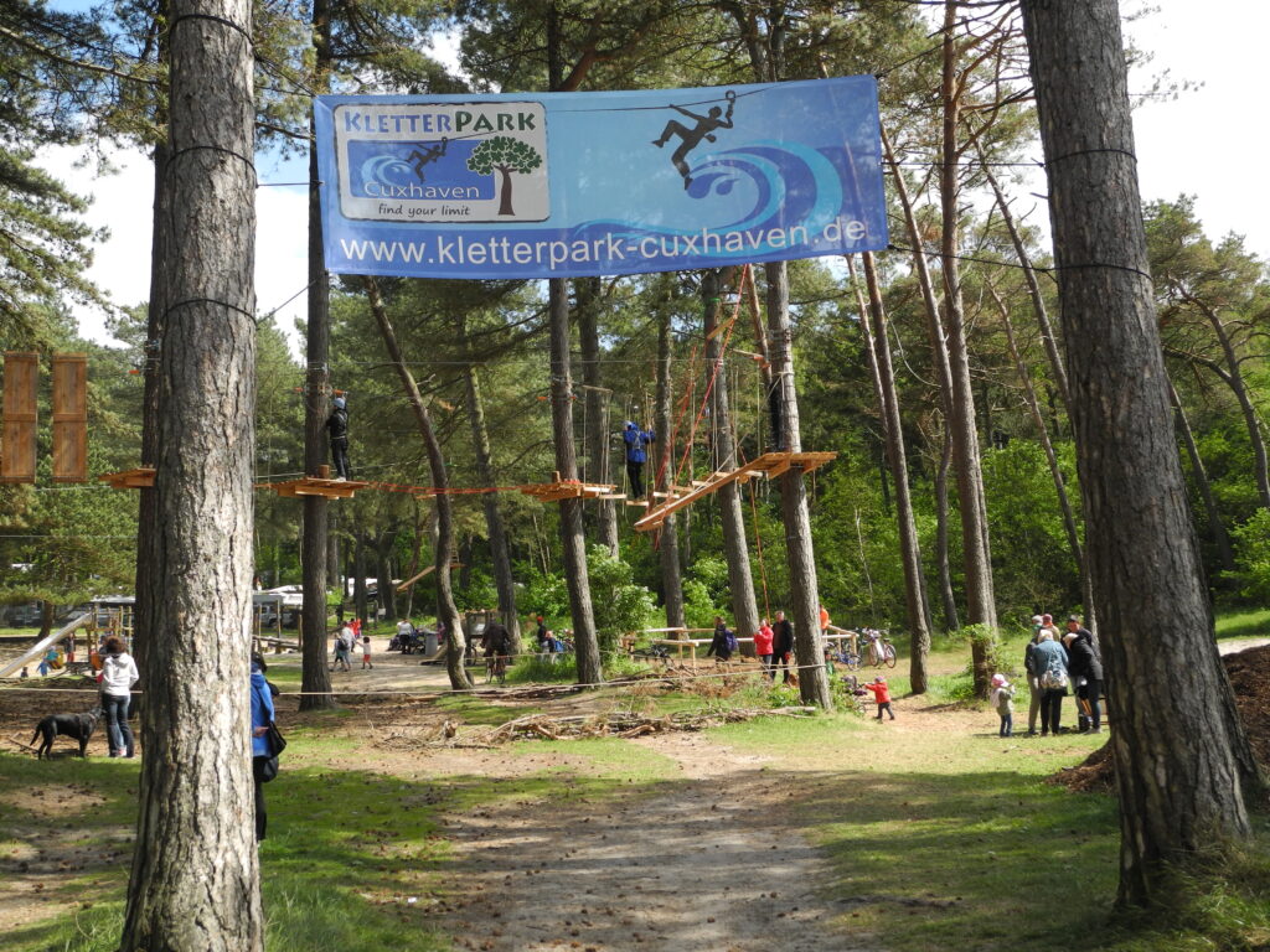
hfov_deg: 45.8
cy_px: 476
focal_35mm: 41
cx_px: 635
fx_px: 1504
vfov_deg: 35.1
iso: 100
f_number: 3.2
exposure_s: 1/640
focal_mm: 8.8
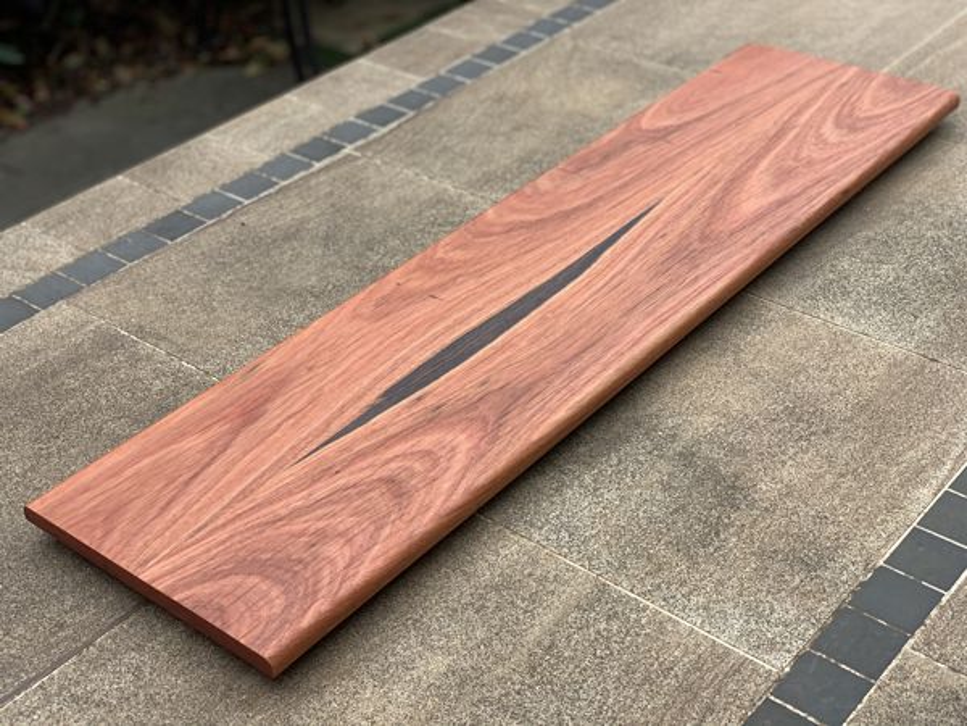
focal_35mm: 52
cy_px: 363
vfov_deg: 28.0
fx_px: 1453
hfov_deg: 36.8
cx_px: 484
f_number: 2.4
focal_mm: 6
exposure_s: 1/300
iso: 16
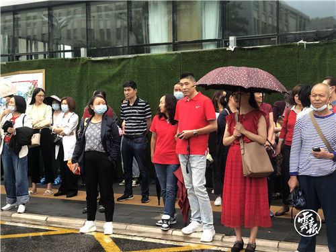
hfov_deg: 36.8
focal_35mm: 52
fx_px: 505
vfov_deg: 28.0
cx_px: 168
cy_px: 126
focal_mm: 6
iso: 20
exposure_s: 1/60
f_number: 2.4
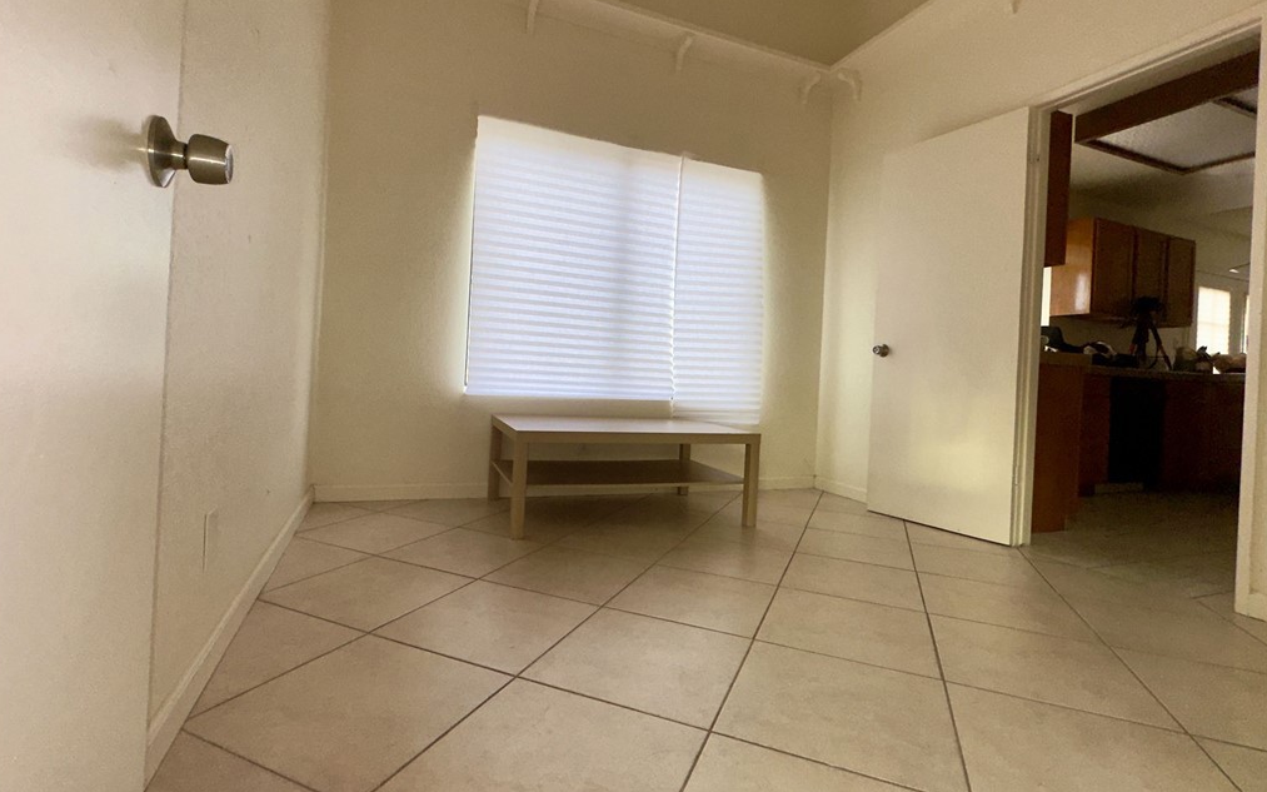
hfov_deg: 101.5
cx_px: 629
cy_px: 373
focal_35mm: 15
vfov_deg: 74.7
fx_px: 518
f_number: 2.2
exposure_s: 1/122
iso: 50
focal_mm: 2.22
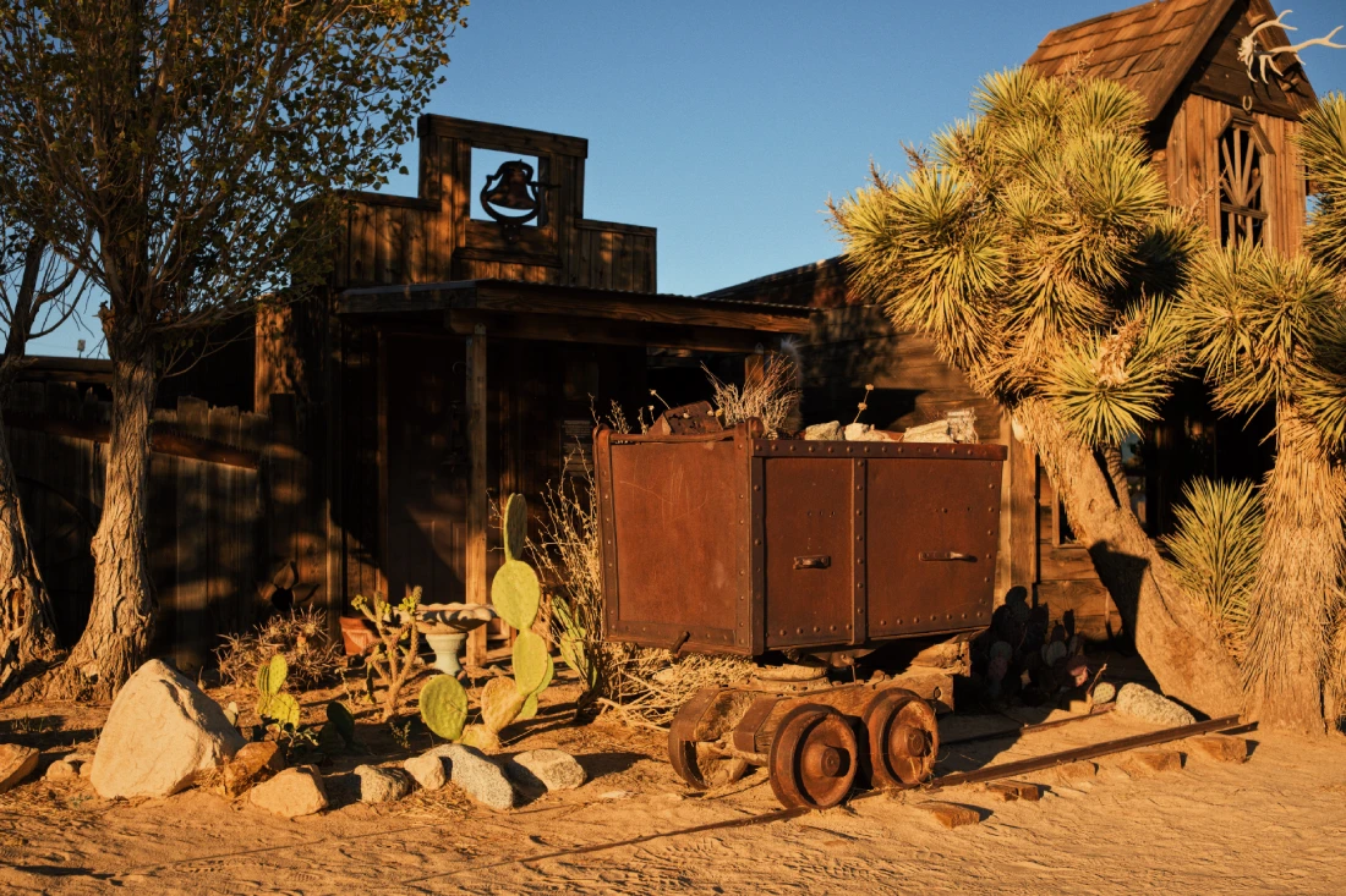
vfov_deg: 32.6
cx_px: 673
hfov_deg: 47.4
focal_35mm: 41
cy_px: 448
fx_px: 1533
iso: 125
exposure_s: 1/950
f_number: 2.8
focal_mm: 27
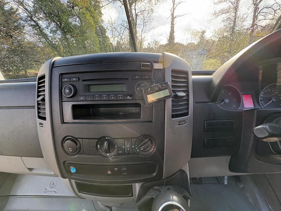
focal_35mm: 14
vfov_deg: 85.7
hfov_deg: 102.1
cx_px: 140
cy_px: 106
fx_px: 114
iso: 100
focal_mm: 2.22
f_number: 2.2
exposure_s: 1/135
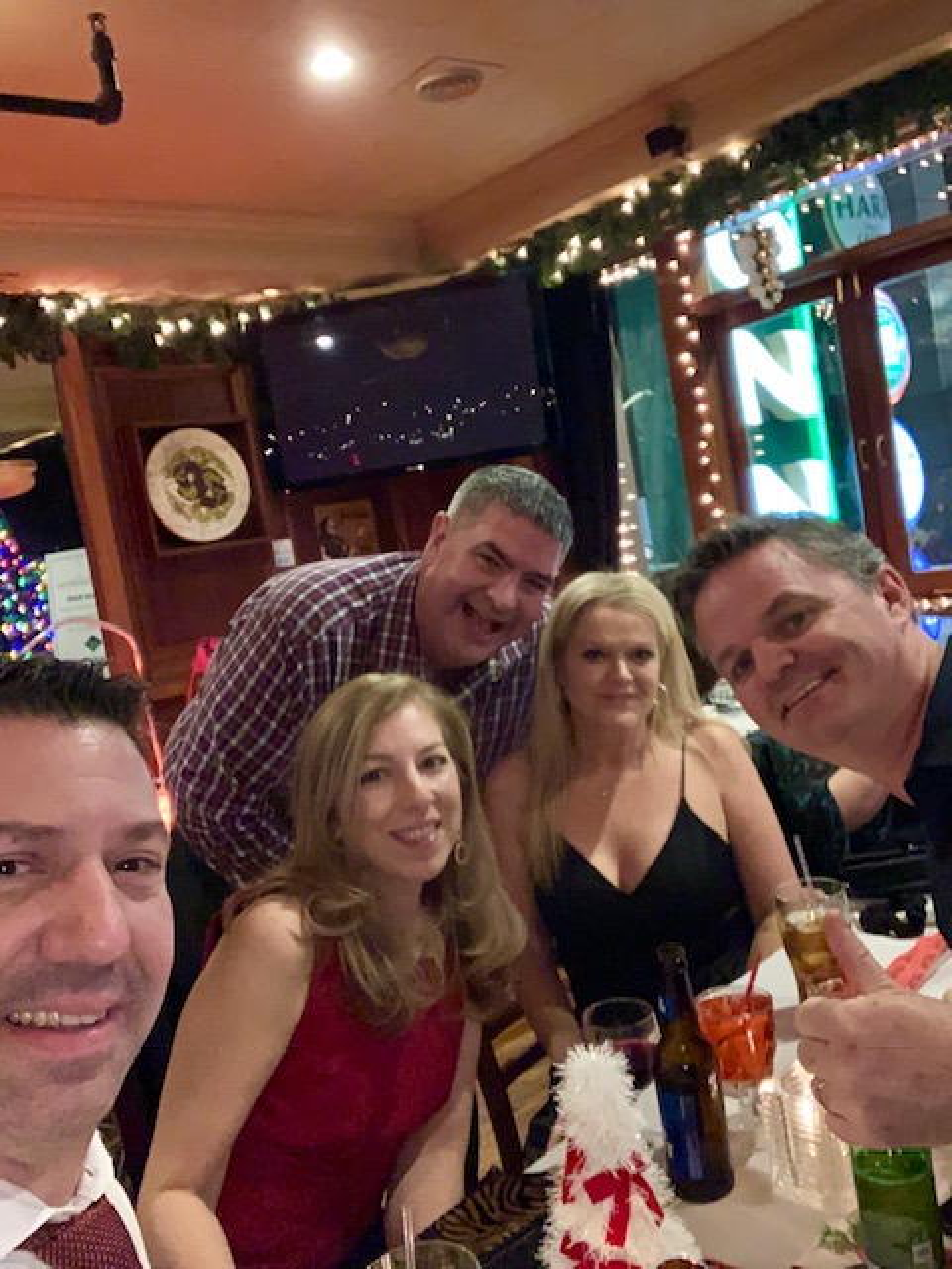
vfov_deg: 56.8
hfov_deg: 44.2
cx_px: 476
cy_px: 634
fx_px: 1173
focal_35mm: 32
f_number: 2.2
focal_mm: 2.87
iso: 640
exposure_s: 1/16
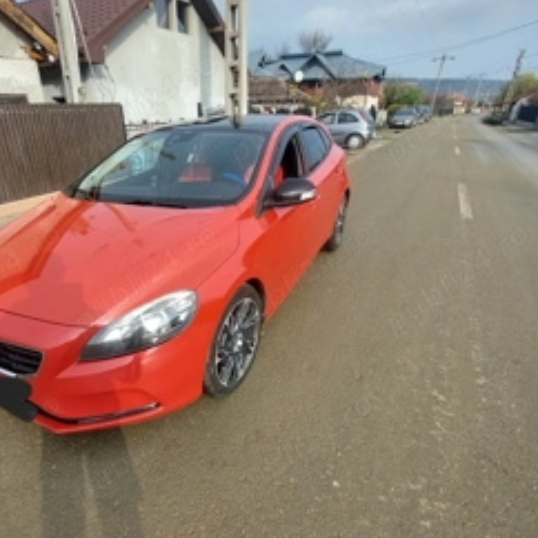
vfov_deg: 77.0
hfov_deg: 77.0
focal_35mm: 19
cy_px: 316
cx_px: 222
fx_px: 334
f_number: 2.2
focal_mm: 1.74
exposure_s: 1/714
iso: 50
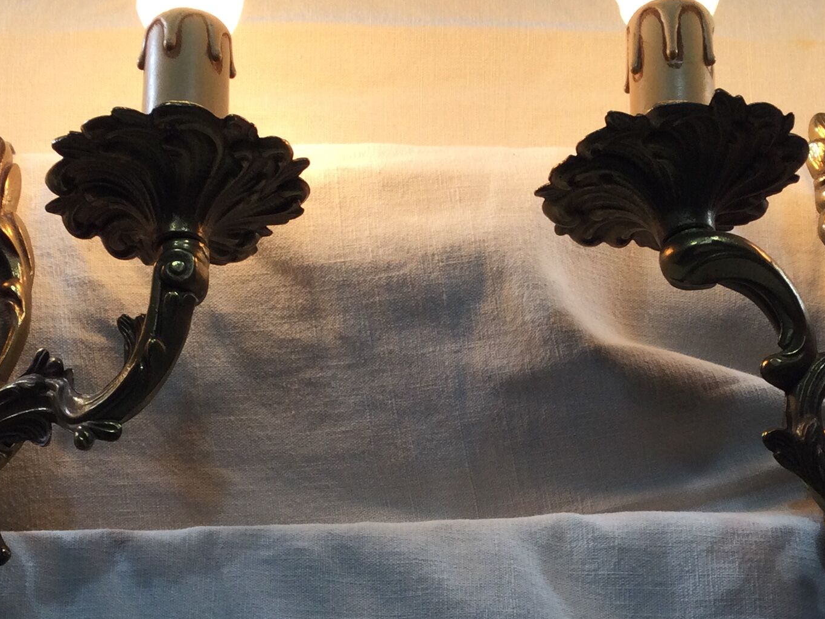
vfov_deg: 19.6
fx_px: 1764
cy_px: 550
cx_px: 411
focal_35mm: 74
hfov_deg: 26.3
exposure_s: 1/100
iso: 25
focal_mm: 3.3
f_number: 2.4
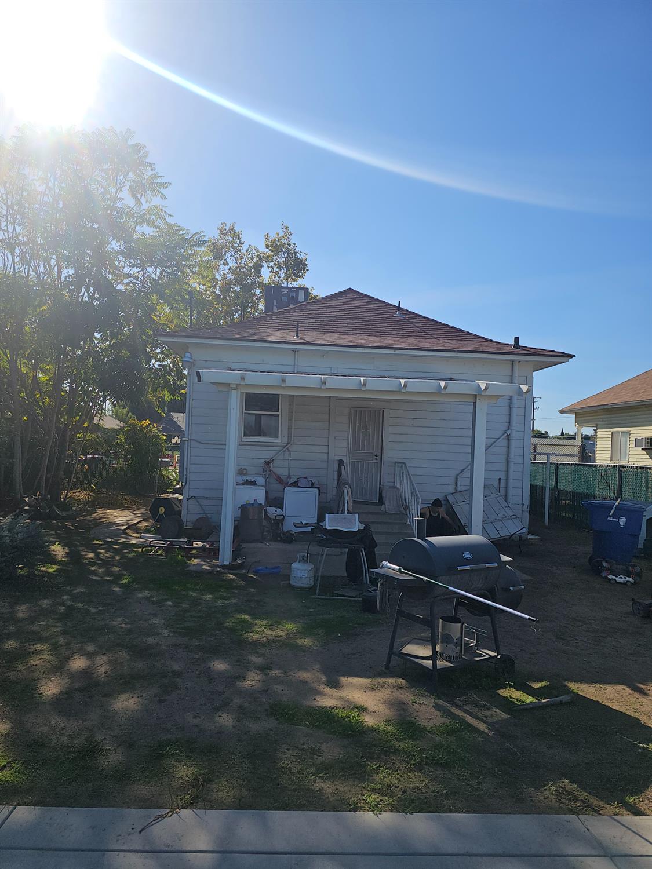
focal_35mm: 23
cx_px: 326
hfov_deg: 58.9
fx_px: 578
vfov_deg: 73.9
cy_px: 434
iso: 10
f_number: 1.7
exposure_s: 1/1441
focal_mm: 6.3
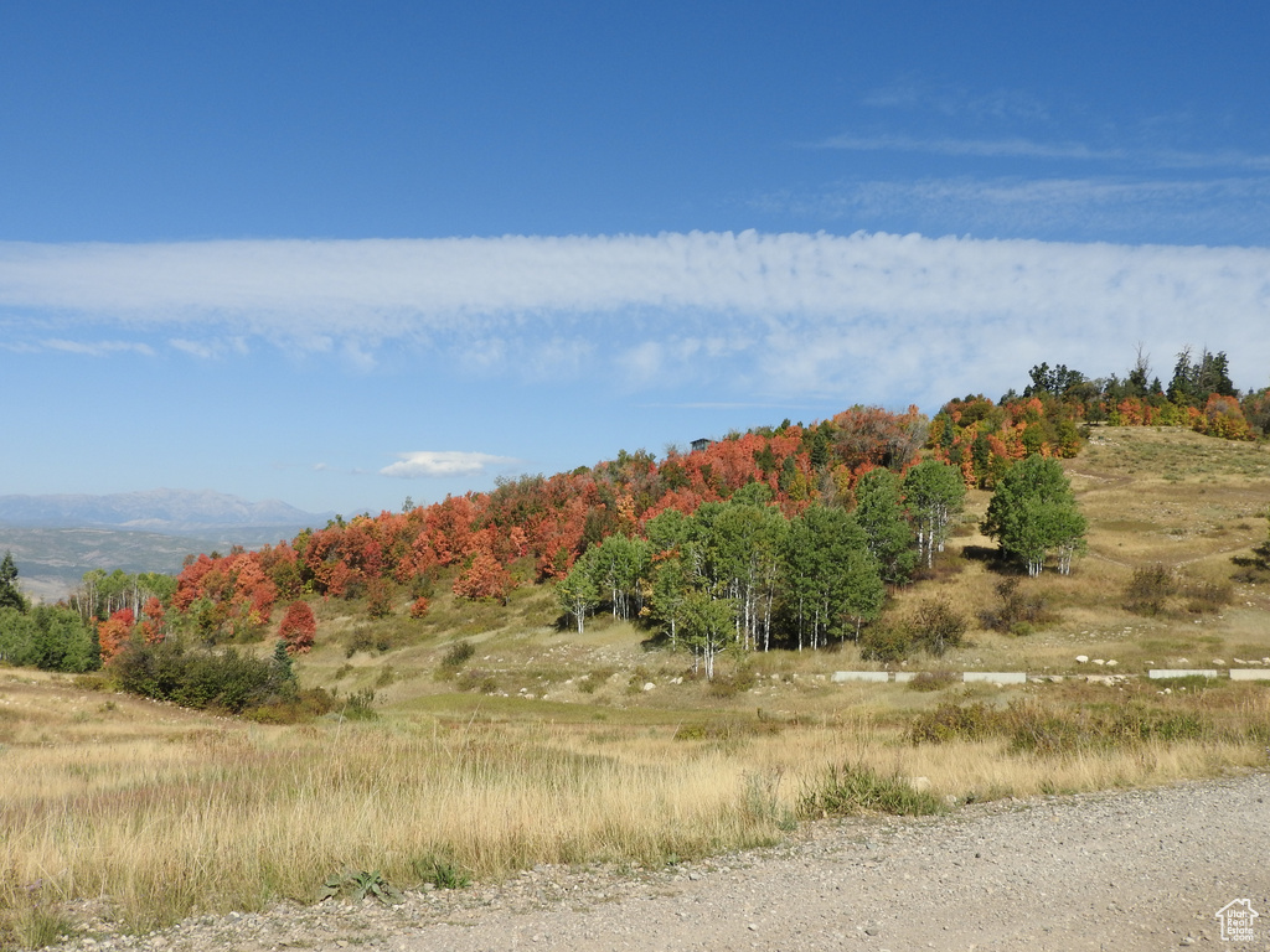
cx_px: 635
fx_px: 1211
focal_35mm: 33
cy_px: 476
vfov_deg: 42.9
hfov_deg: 55.4
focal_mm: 5.9
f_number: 3.6
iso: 100
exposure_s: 1/1600
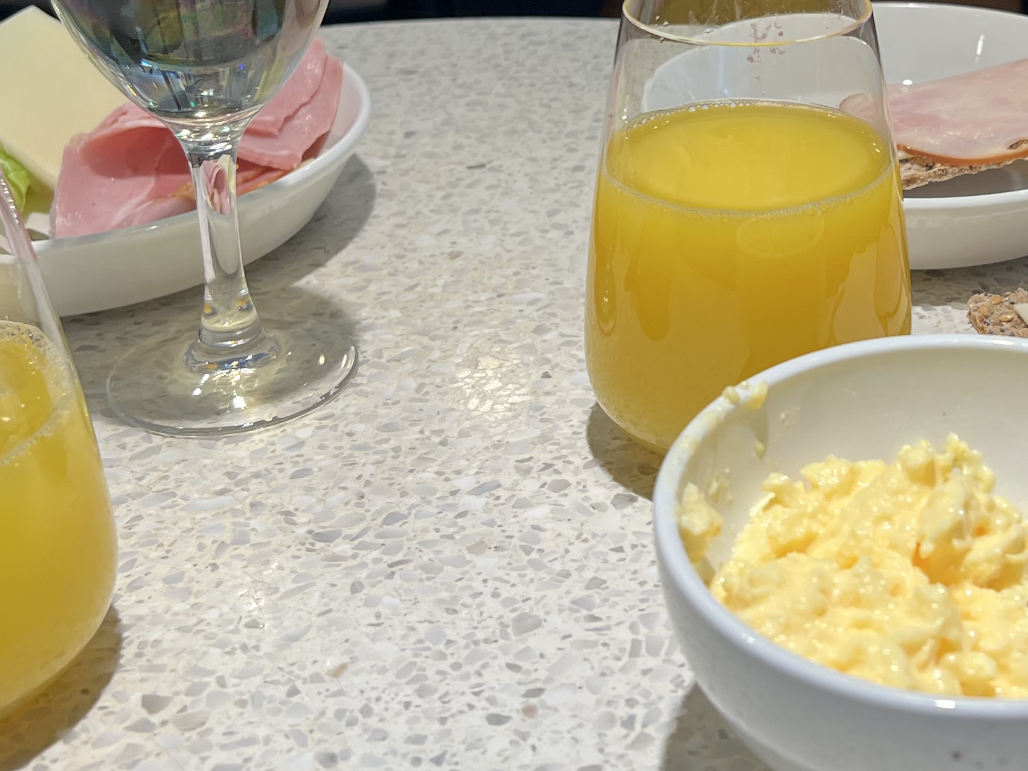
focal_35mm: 63
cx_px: 875
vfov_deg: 22.6
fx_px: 1871
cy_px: 38
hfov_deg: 29.7
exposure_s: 1/100
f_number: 1.5
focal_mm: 5.7
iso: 50
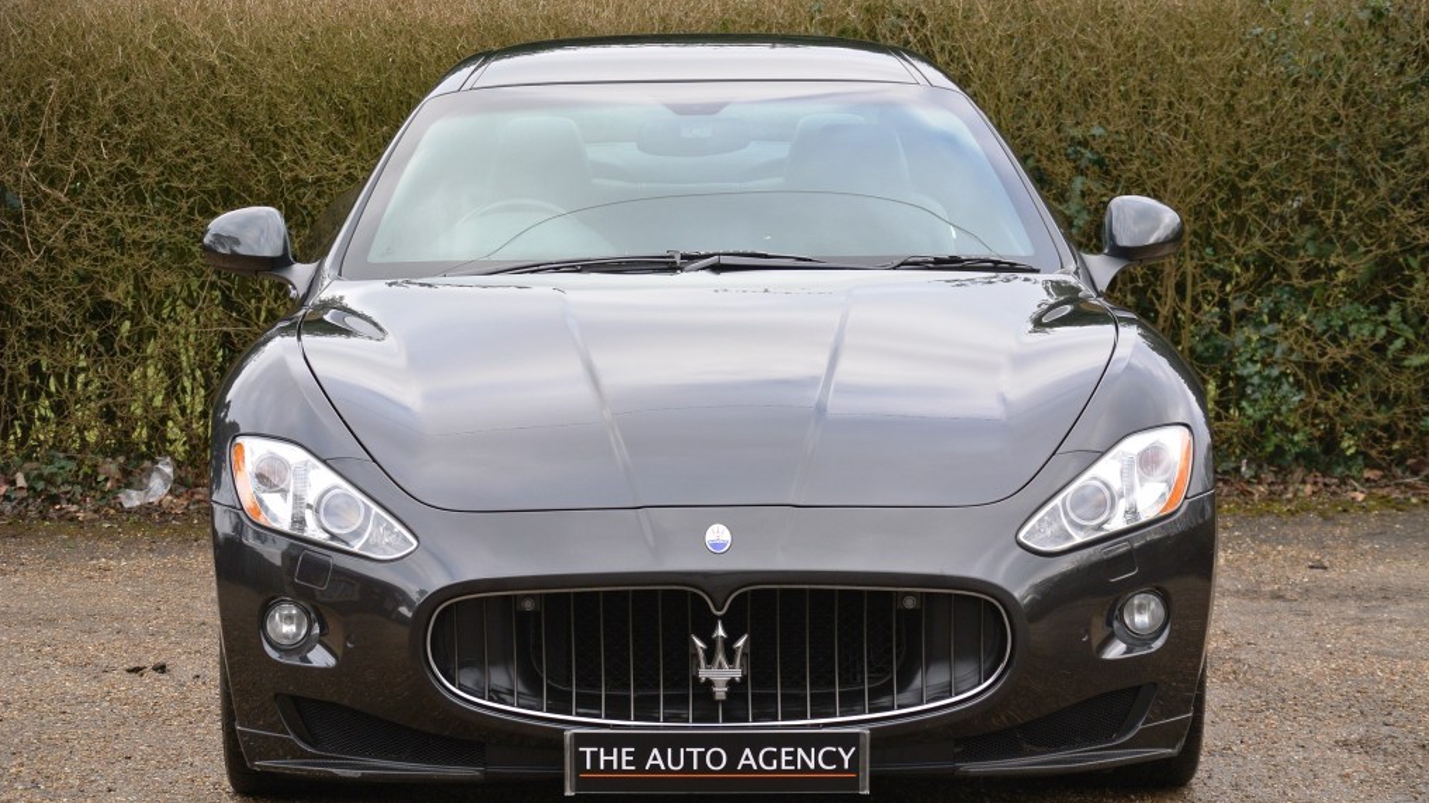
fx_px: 4925
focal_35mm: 130
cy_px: 451
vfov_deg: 9.3
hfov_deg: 16.5
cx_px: 714
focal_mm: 45.9
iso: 125
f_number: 4
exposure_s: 1/125
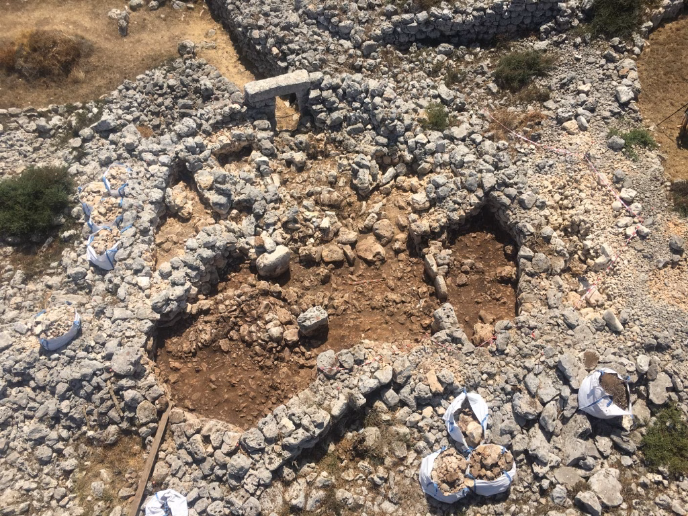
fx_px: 576
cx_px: 344
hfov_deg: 61.7
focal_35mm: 29
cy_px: 258
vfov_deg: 48.2
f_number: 2.2
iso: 25
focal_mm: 4.15
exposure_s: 1/1876
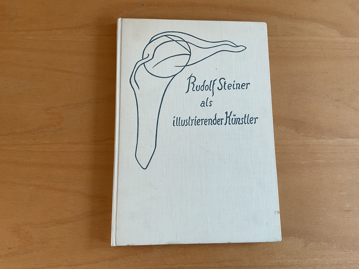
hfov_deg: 61.7
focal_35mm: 29
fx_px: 301
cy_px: 134
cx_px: 180
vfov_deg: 48.2
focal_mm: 3
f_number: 1.8
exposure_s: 1/60
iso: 64
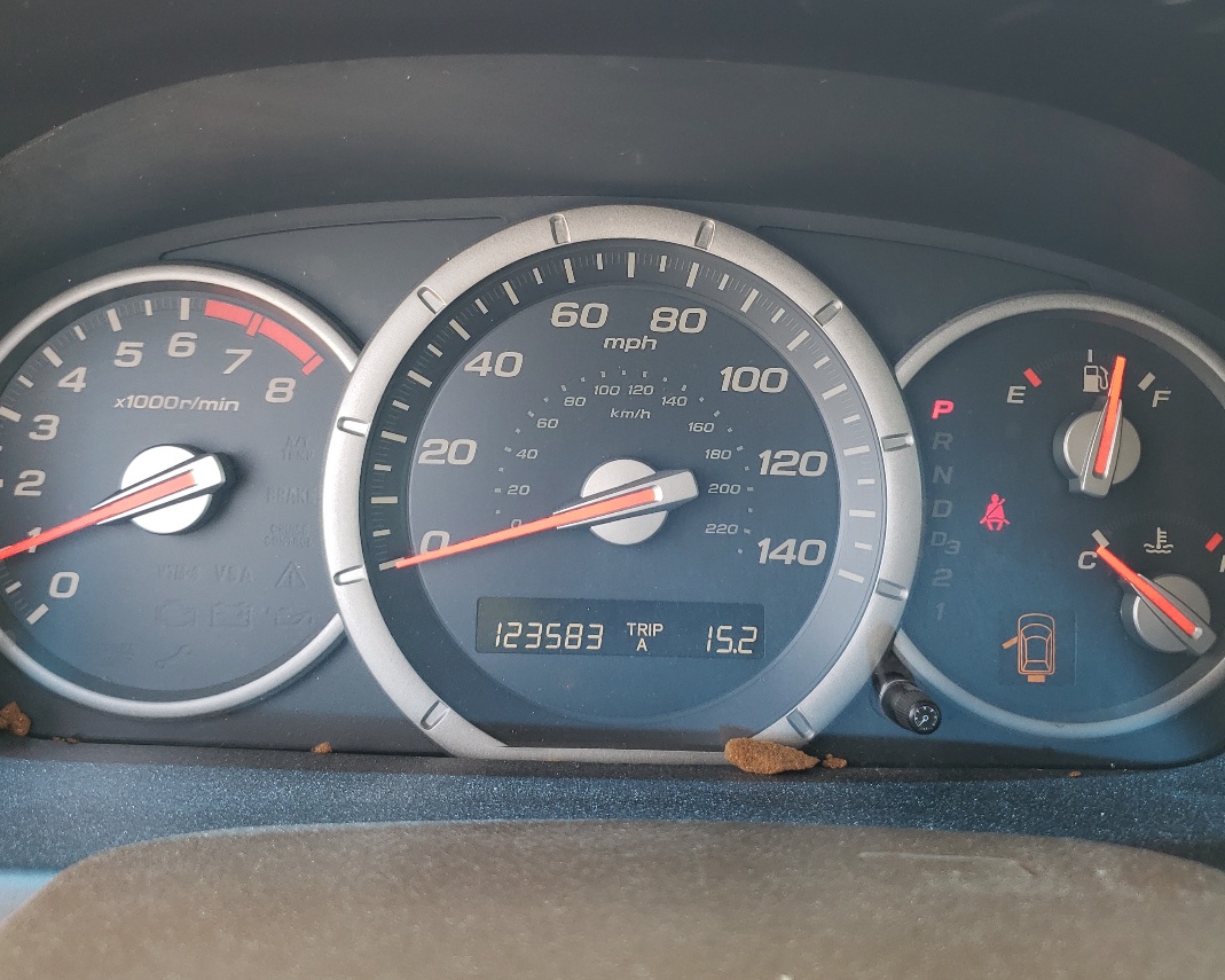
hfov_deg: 47.9
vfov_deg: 38.8
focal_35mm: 38
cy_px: 355
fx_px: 1378
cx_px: 633
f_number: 1.5
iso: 50
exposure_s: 1/103
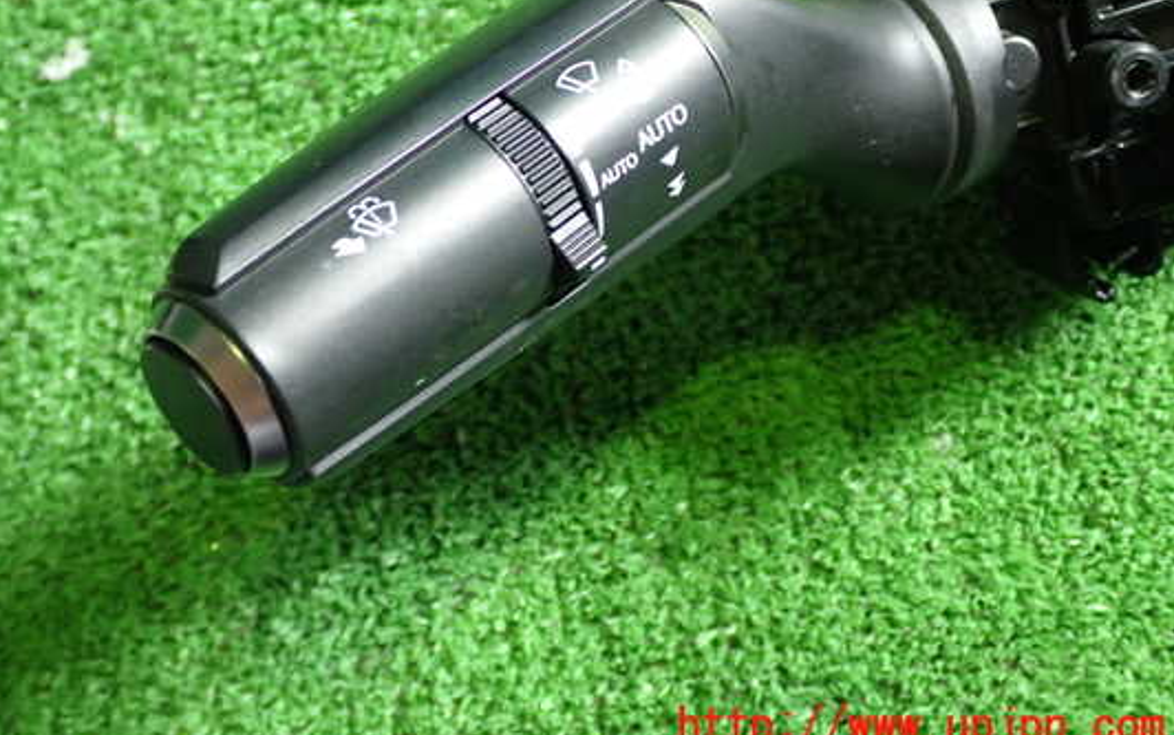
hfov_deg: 41.0
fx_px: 1568
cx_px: 514
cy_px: 258
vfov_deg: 26.3
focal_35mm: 49
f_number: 2.8
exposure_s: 1/40
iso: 500
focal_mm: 7.31
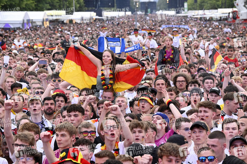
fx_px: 823
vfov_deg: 11.4
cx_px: 124
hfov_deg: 17.1
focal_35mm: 120
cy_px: 82
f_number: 7.1
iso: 3200
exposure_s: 1/320
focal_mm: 120
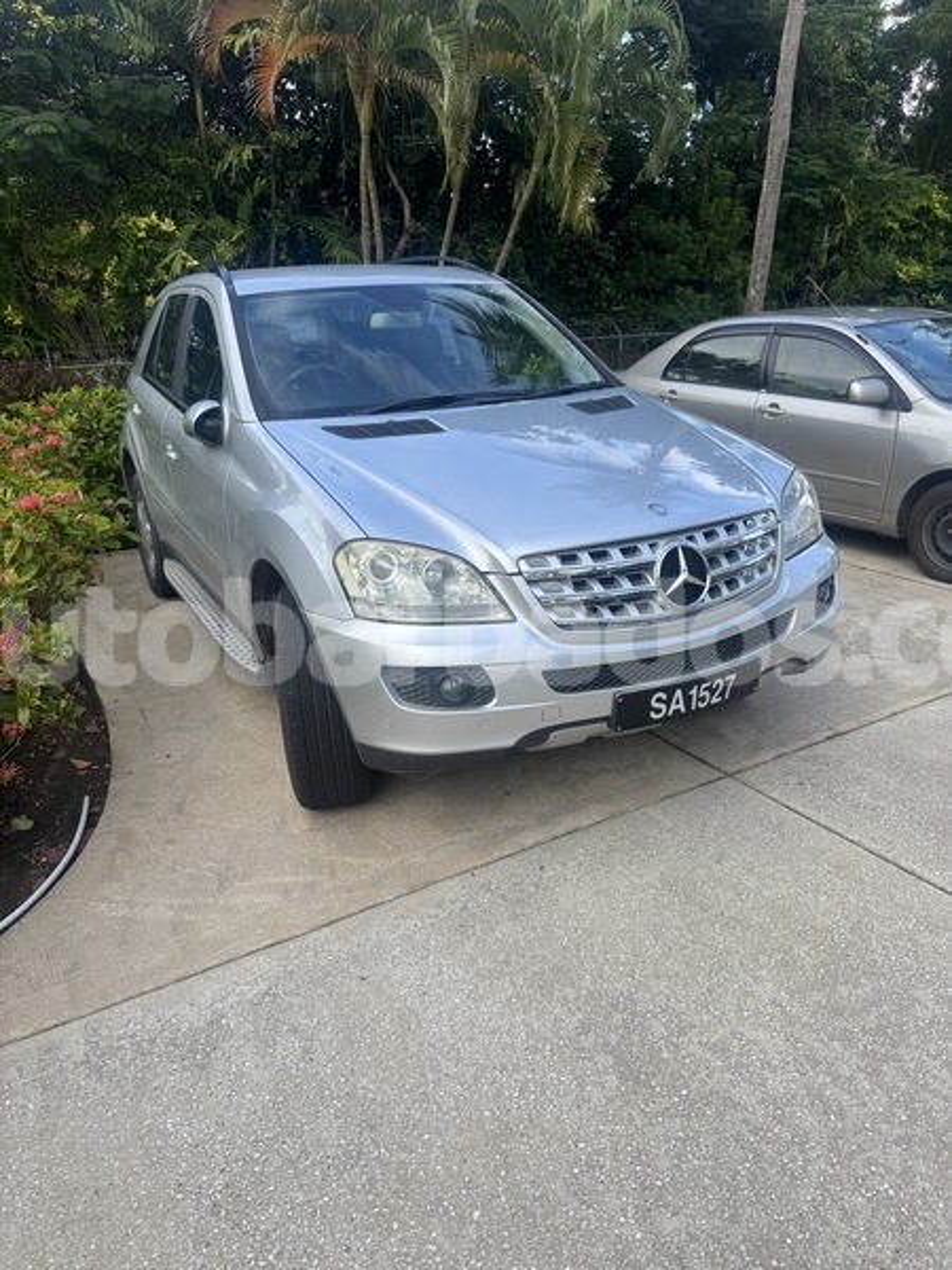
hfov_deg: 56.8
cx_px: 476
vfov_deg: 71.6
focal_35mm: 24
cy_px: 635
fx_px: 880
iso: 80
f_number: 1.78
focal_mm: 6.76
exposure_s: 1/1637
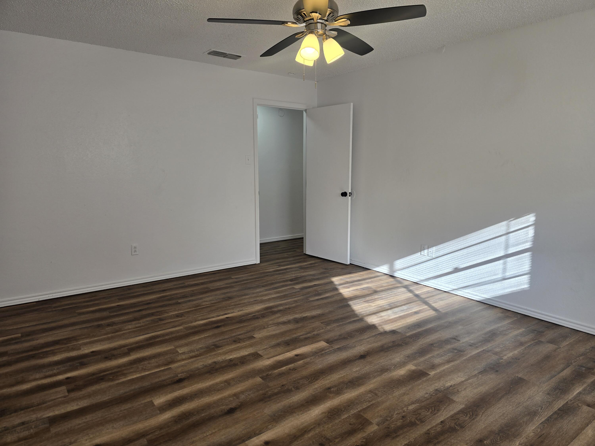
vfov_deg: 58.9
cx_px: 298
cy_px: 223
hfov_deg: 73.9
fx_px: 395
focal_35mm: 23
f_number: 1.7
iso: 32
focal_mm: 6.3
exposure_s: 1/120
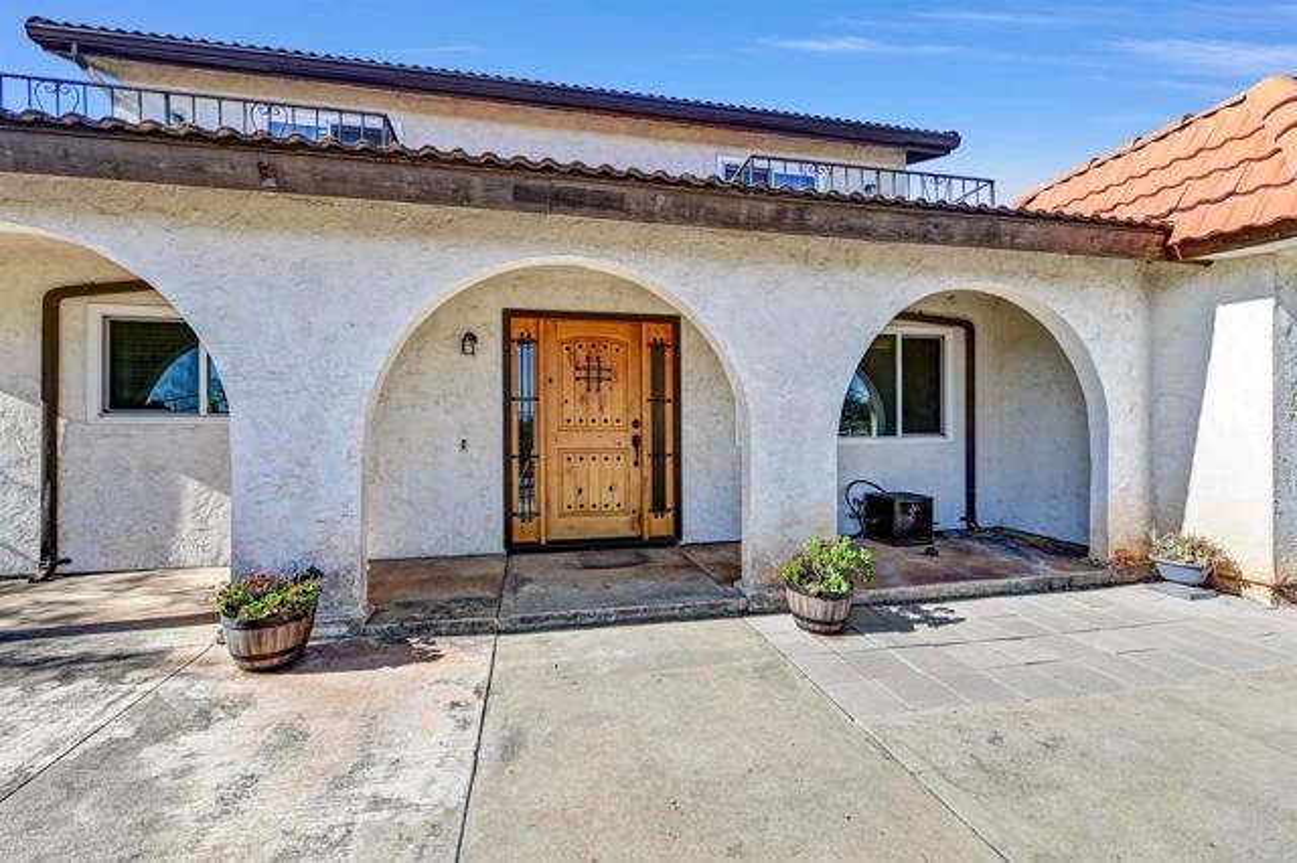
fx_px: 504
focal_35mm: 14
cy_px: 432
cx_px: 648
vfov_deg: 81.1
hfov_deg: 104.3
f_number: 8
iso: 400
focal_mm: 14
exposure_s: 1/800
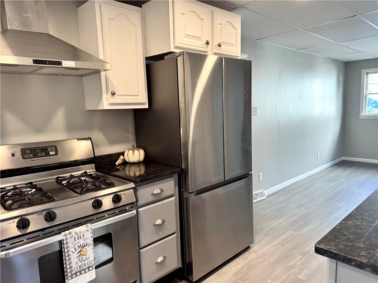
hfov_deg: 71.6
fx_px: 262
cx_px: 189
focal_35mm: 24
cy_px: 142
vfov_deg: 56.8
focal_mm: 6.76
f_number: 1.78
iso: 160
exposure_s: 1/120
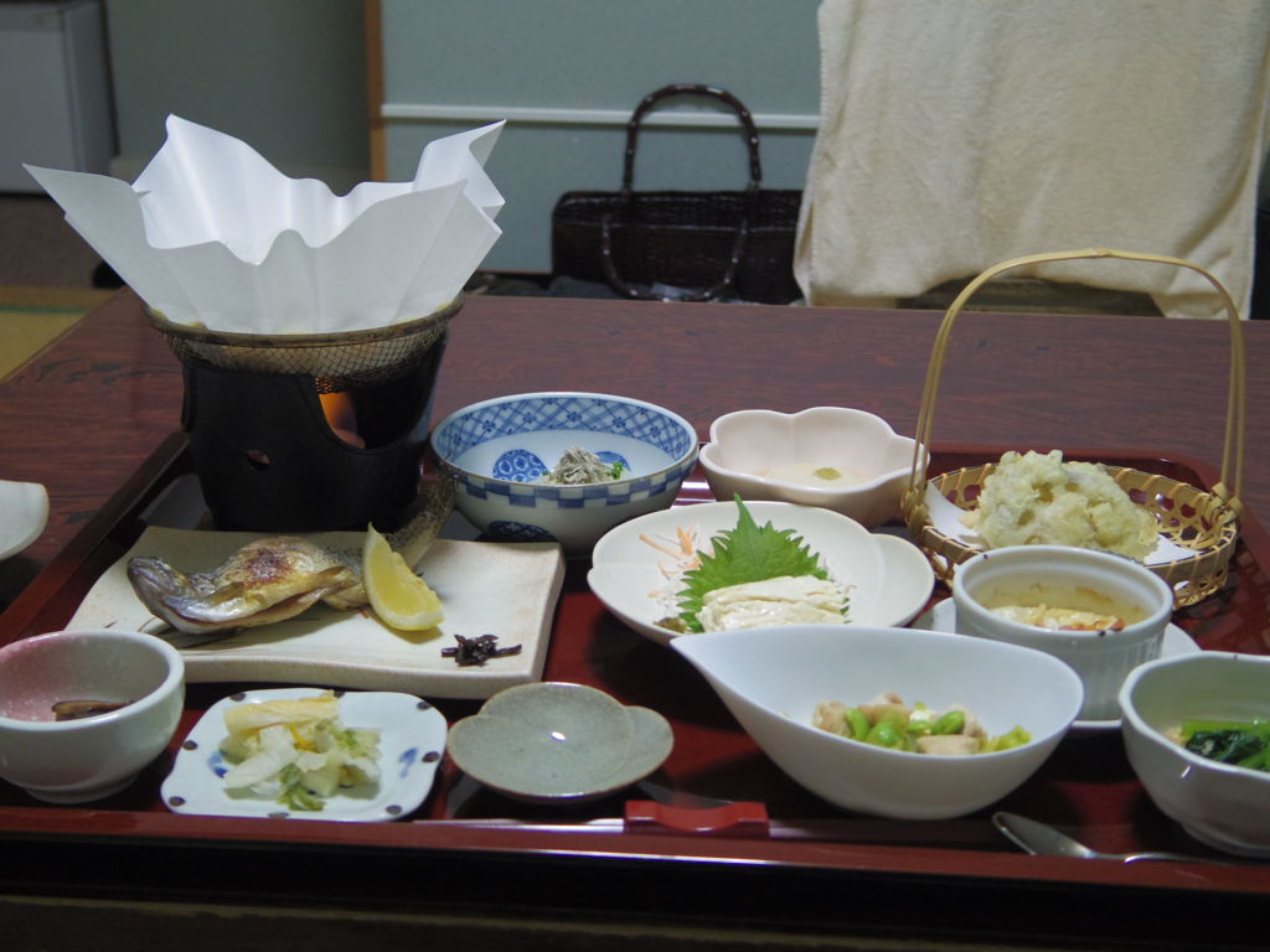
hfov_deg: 40.4
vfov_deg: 30.9
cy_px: 476
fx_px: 1724
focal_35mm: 47
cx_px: 635
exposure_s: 1/60
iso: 400
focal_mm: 8.5
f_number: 1.9
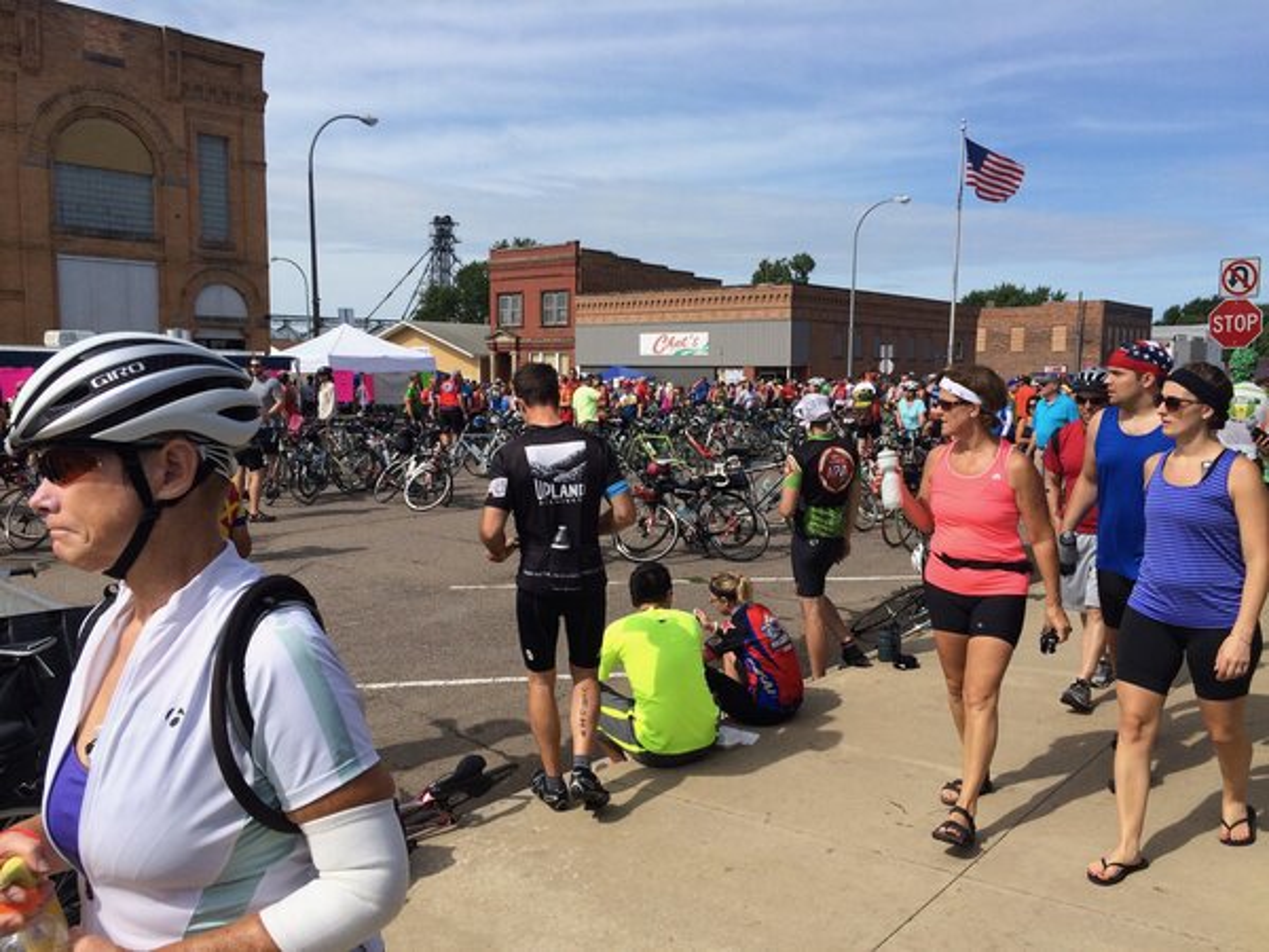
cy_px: 476
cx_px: 634
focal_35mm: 29
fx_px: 1063
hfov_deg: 61.7
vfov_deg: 48.2
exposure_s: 1/2415
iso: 32
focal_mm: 4.15
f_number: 2.2
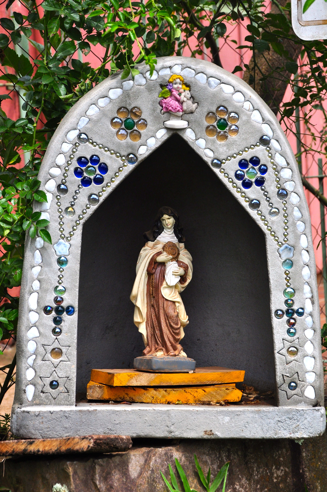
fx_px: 1188
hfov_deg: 15.7
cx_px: 164
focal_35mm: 87
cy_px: 246
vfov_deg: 23.4
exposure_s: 1/1600
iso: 400
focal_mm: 58
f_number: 6.3
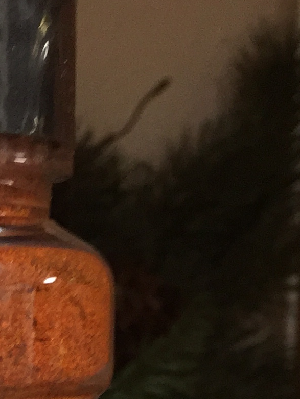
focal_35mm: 121
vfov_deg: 14.7
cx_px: -112
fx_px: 1397
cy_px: 664
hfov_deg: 11.8
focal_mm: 4.15
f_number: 2.2
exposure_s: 1/30
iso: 200
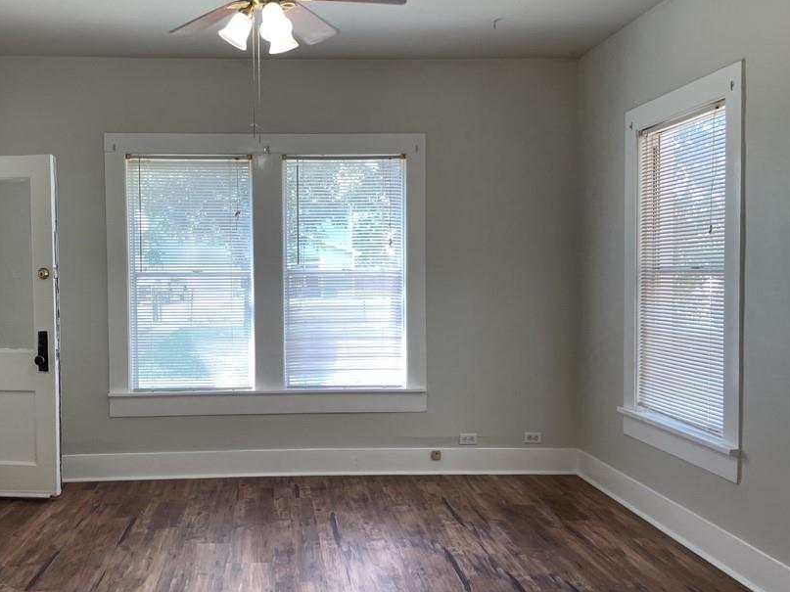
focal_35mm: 33
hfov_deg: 54.7
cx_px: 295
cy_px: 311
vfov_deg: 42.9
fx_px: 753
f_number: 1.6
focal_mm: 4.2
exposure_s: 1/121
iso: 80
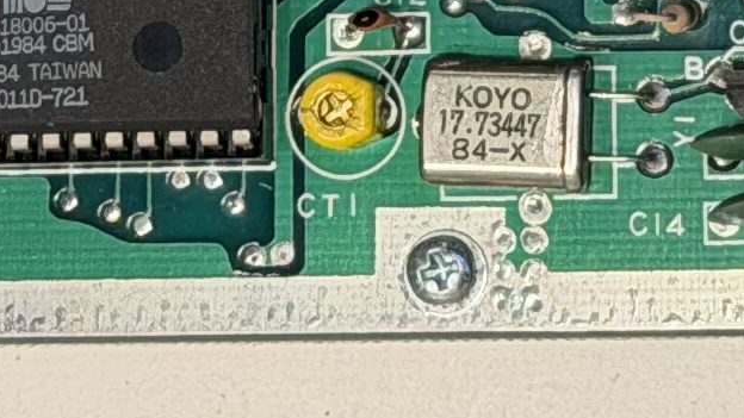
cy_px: -765
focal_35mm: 338
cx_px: 662
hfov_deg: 6.4
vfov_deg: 3.5
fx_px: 6668
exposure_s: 1/143
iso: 80
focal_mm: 6.76
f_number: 1.78
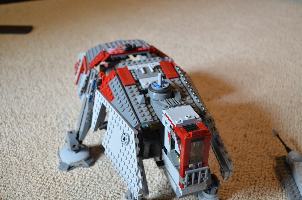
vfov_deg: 30.7
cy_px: 100
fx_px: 364
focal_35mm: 44
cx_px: 151
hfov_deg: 45.0
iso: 320
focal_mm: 29
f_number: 4.5
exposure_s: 1/15
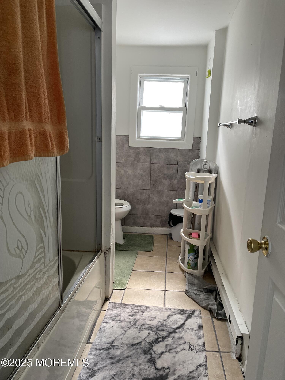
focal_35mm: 26
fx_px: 285
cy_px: 190
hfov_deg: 53.1
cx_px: 142
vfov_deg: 67.3
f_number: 1.6
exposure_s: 1/60
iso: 160
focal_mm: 4.2
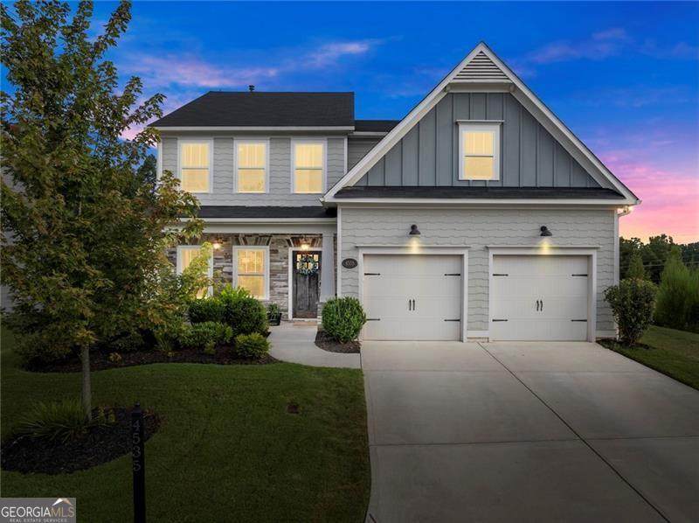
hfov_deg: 71.7
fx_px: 484
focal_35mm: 24
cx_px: 350
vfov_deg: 56.7
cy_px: 262
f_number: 2.8
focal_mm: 12.29
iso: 120
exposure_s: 1/15
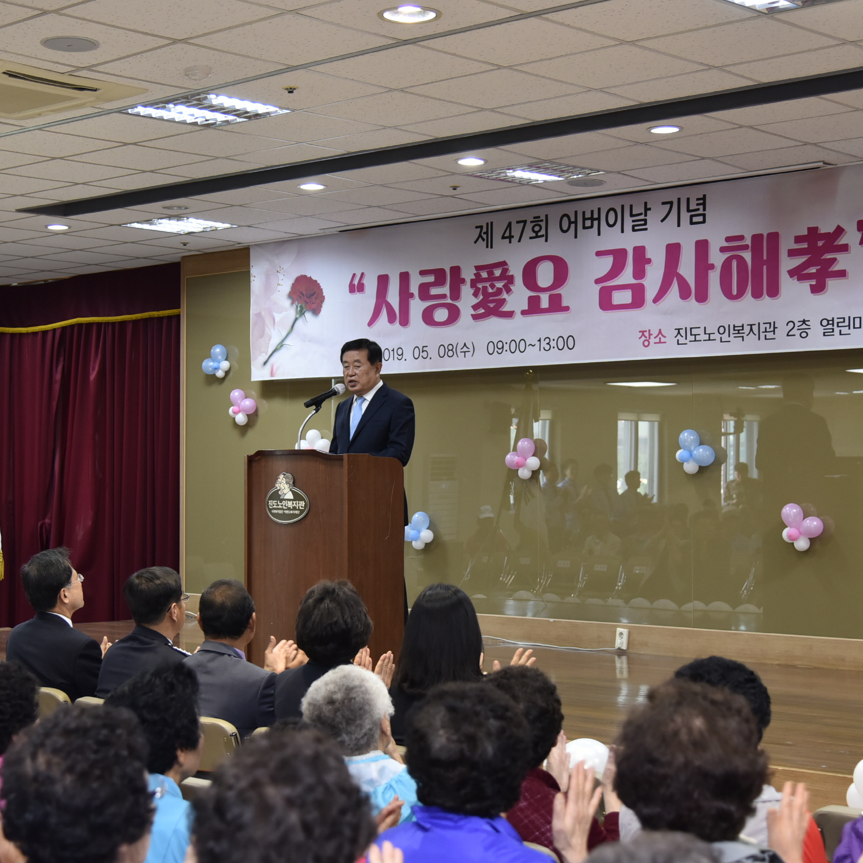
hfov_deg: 27.7
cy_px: 434
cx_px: 339
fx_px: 1749
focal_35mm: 62
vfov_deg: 27.7
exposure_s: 1/125
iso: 800
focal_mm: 48
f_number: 4
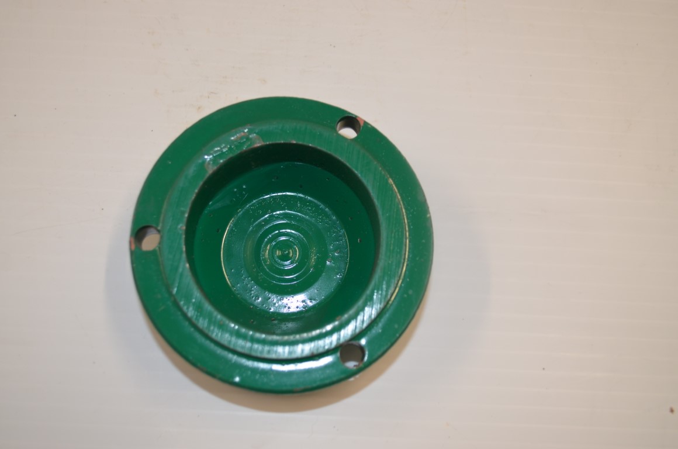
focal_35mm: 44
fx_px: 817
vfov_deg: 30.7
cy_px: 224
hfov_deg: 45.0
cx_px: 339
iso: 320
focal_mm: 29
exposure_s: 1/60
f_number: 4.5
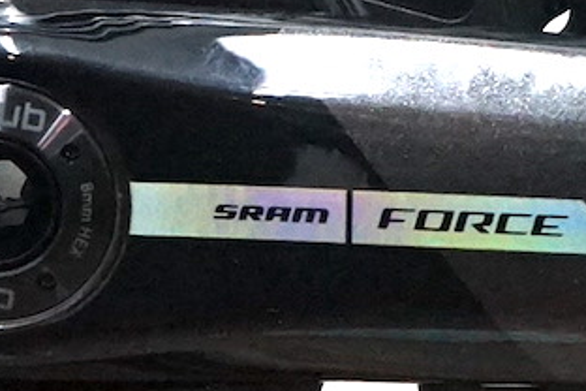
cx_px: -56
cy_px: -149
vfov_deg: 4.0
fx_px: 5518
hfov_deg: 6.1
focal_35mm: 339
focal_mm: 46
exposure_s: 1/160
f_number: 4.5
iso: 4000
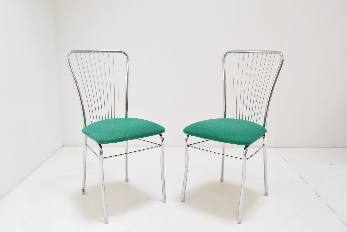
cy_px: 116
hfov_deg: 57.2
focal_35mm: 33
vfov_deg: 40.0
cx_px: 174
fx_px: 318
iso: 1600
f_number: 7.1
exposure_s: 1/200
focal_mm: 22
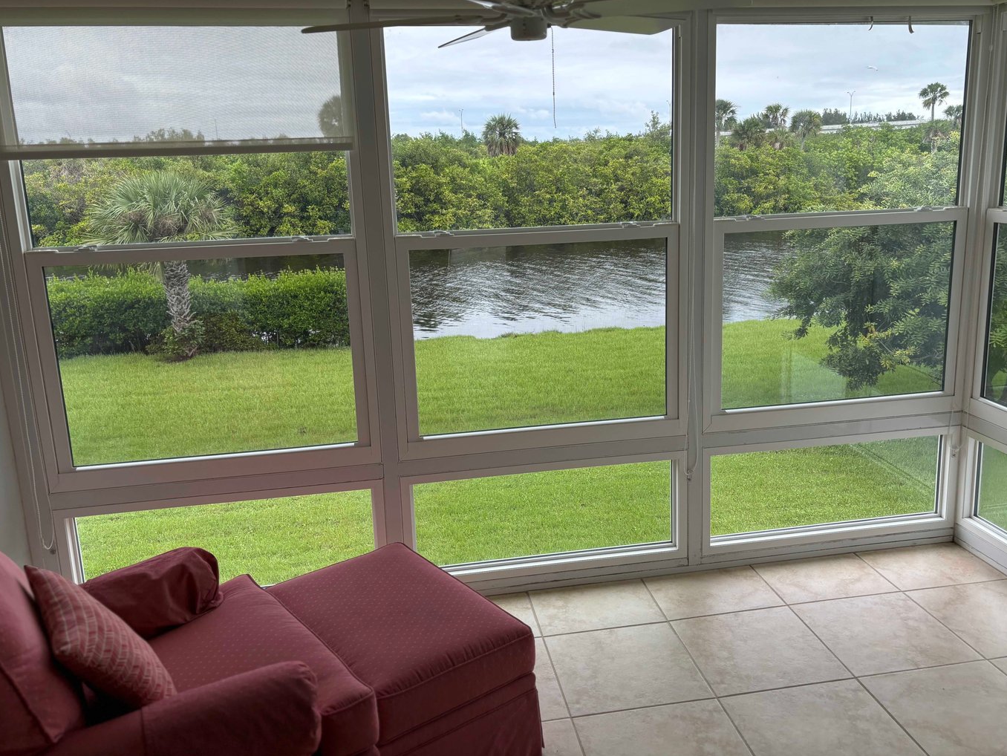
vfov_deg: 48.2
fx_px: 844
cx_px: 532
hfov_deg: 61.6
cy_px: 337
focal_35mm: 29
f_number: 1.6
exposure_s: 1/271
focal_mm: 5.96
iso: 50
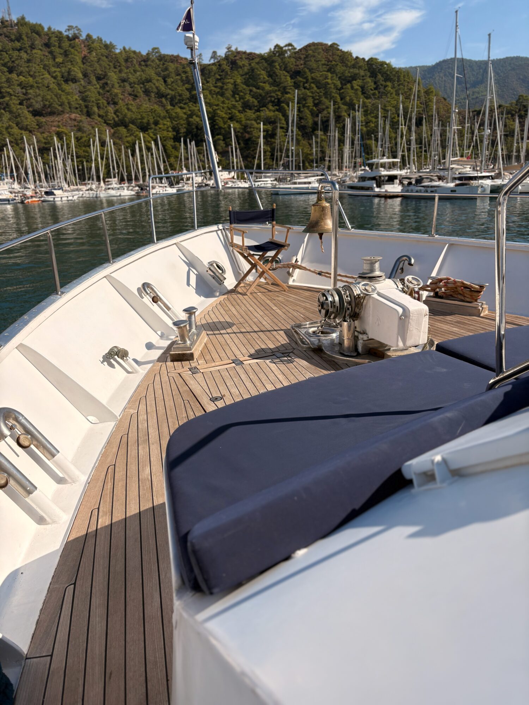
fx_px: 530
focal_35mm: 26
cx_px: 264
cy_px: 352
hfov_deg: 53.1
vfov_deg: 67.3
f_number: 1.6
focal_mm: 5.96
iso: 50
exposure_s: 1/5814
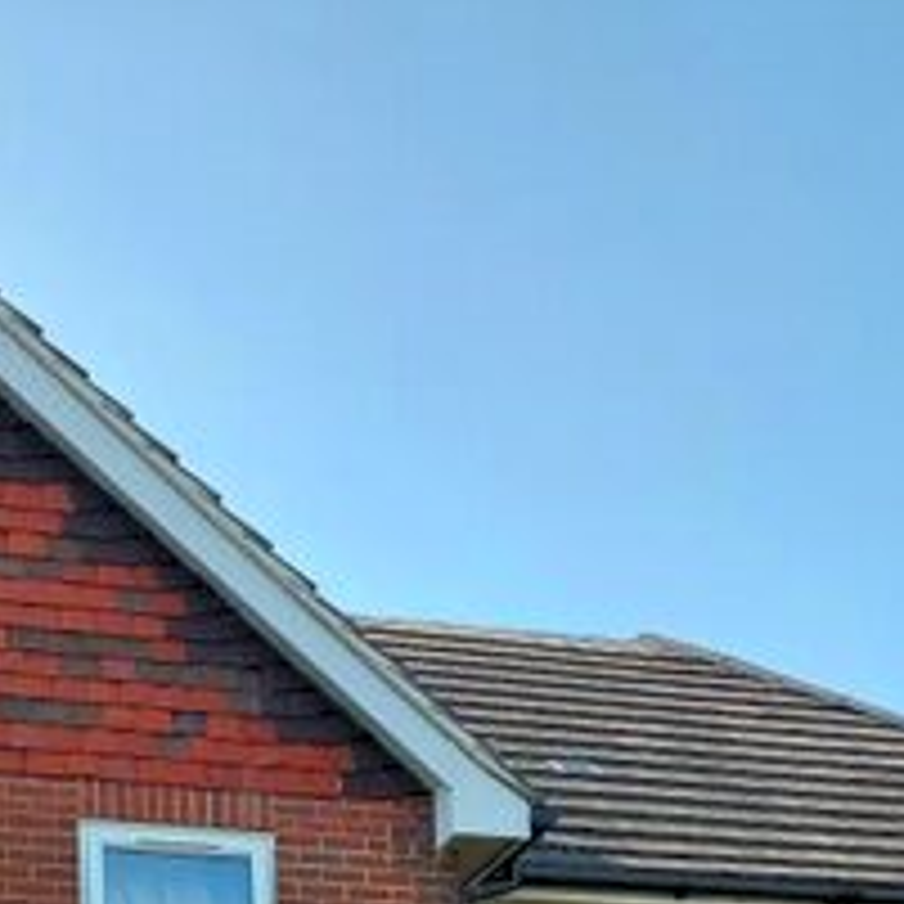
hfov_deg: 23.2
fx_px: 2186
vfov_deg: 21.2
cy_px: 1172
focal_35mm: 74
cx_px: 270
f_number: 1.8
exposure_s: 1/245
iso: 25
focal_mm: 5.23
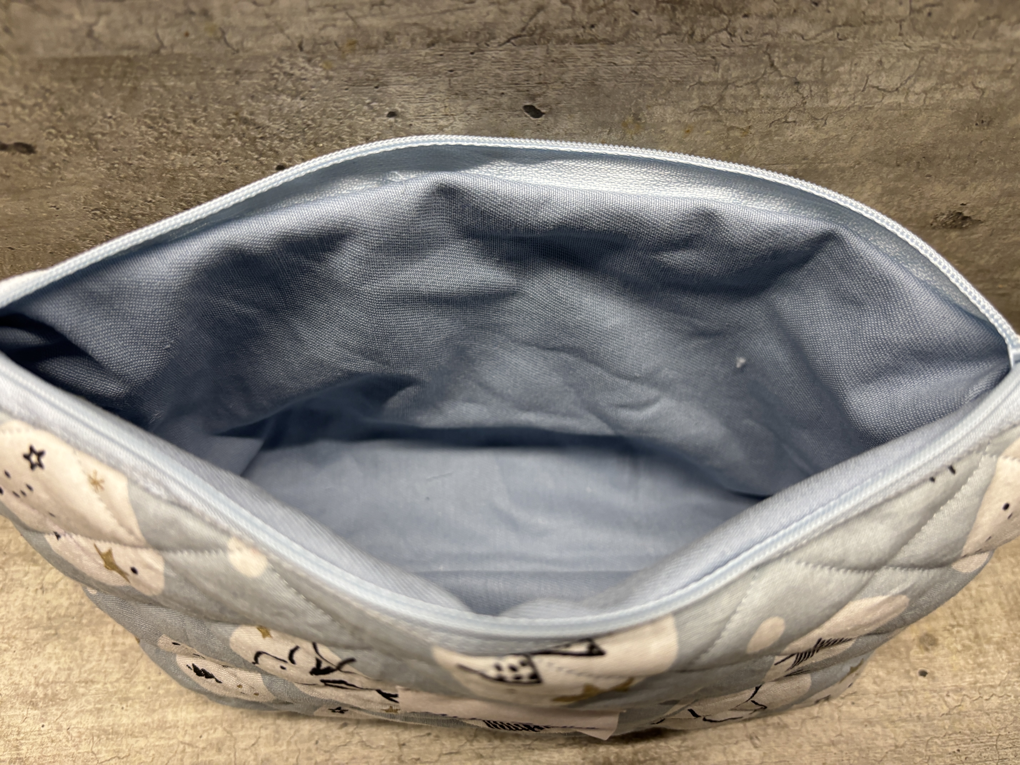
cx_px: 510
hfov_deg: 67.3
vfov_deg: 53.1
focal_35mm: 26
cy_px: 382
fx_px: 766
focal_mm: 5.96
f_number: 1.6
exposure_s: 1/50
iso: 160
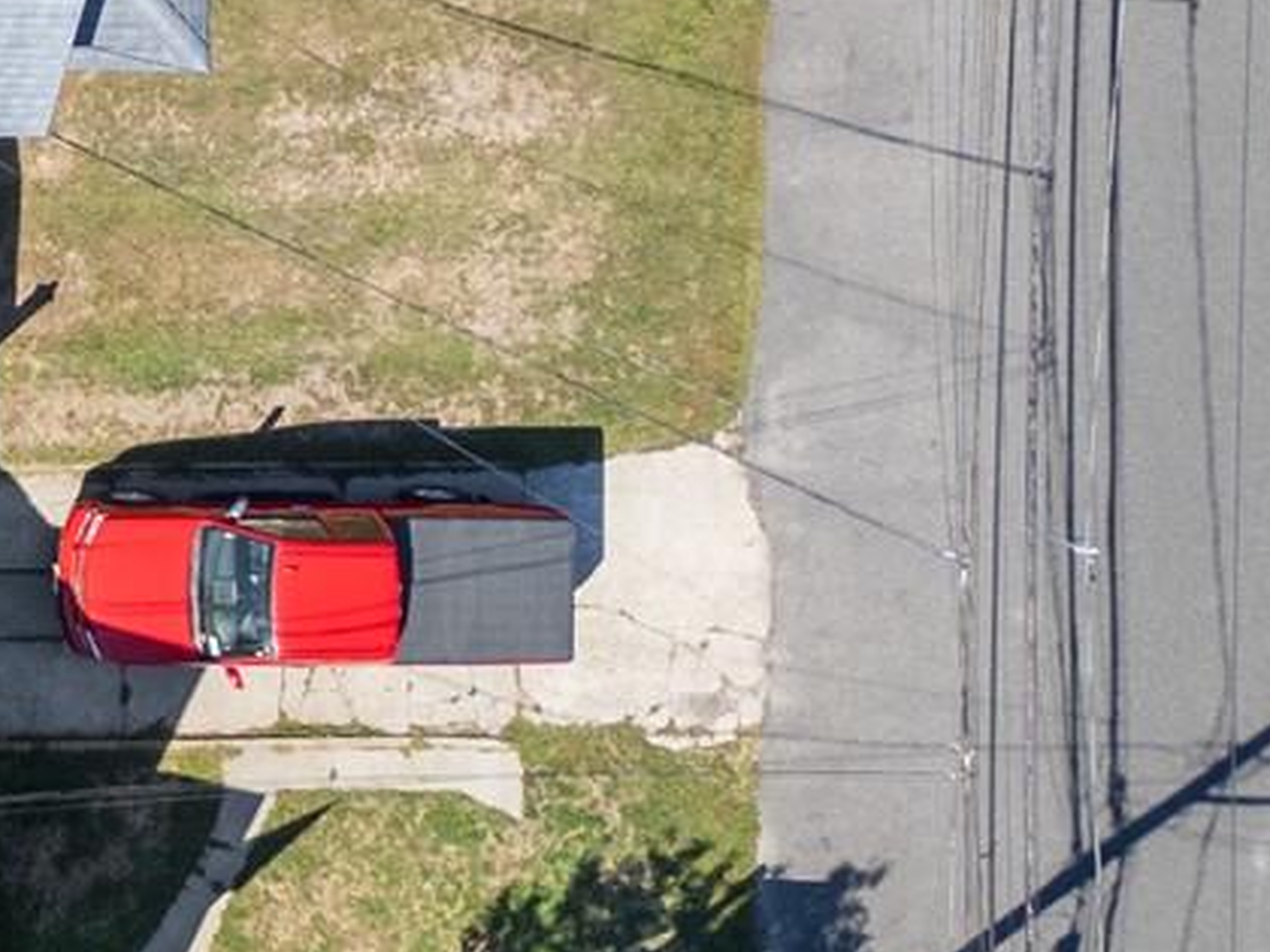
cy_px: -178
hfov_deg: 13.7
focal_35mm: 117
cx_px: -1464
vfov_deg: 12.4
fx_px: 4293
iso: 120
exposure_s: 1/120
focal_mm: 6.72
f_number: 1.7
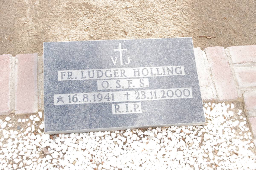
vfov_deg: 25.9
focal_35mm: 52
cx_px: 128
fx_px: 369
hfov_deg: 38.2
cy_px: 85
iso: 800
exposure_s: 1/125
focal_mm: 35
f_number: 11
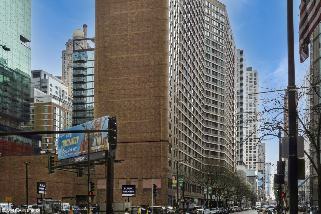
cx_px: 160
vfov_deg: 30.5
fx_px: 392
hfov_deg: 44.5
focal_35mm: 44
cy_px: 107
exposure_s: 1/250
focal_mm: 44
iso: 200
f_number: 8
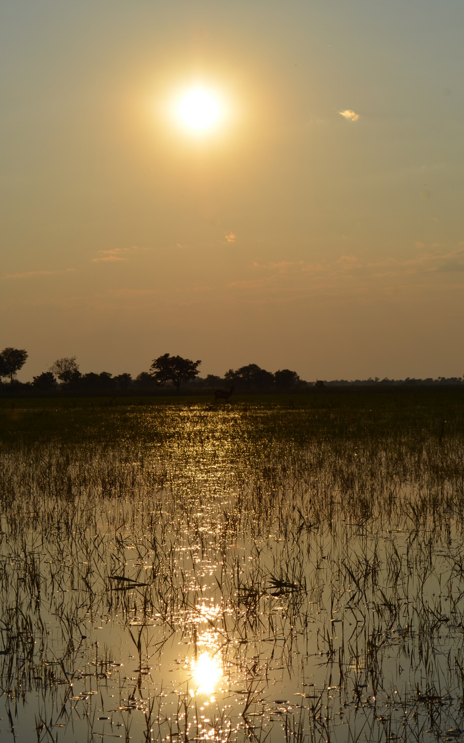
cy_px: 373
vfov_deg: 24.5
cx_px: 240
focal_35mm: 85
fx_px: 1710
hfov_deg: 15.4
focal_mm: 55
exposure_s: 1/640
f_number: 13
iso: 100
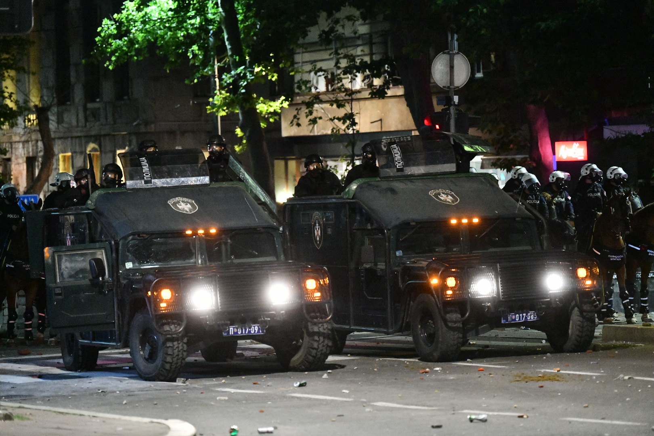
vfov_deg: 8.6
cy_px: 218
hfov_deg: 12.8
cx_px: 327
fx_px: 2906
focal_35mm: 160
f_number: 3.2
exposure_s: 1/160
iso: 16000
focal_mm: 160
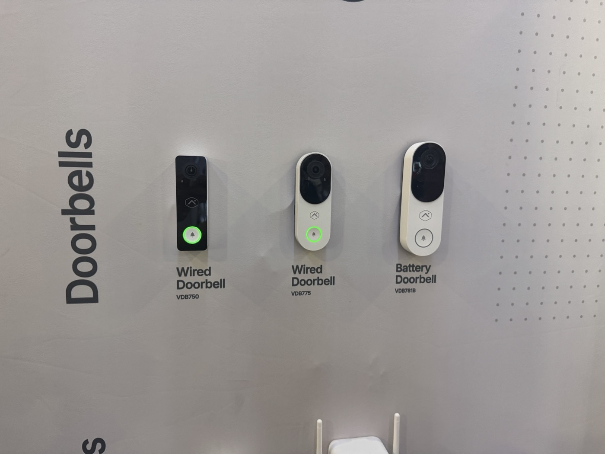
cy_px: 227
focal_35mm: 24
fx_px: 419
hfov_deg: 71.6
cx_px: 302
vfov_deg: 56.8
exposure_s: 1/58
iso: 250
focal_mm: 6.76
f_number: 1.78
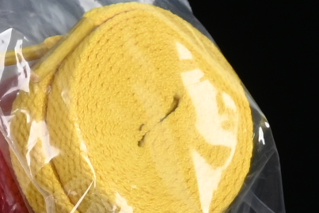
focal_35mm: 518
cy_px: -184
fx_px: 4591
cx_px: -439
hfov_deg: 3.9
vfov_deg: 2.6
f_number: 8
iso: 160
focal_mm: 50
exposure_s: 1/80
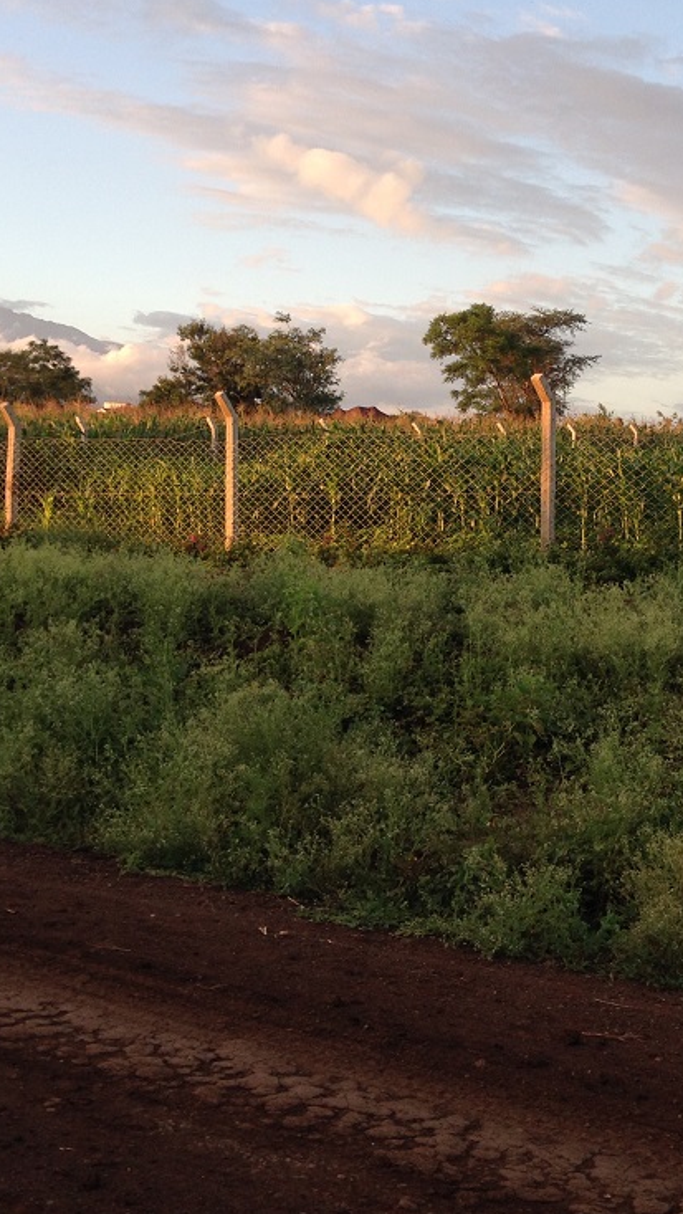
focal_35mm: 49
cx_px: 463
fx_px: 1577
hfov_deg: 24.3
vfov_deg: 42.1
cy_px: 610
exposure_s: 1/155
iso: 50
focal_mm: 4.12
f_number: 2.4
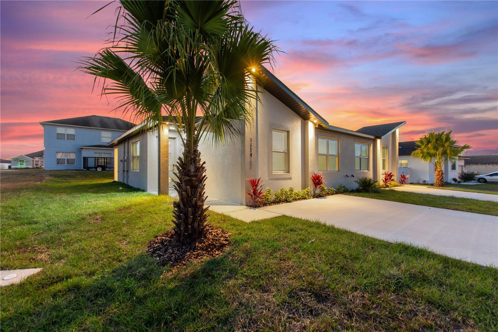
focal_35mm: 15
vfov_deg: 77.3
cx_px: 249
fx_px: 207
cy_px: 166
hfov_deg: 100.4
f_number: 4.5
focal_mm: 10
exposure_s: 1.6
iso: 400
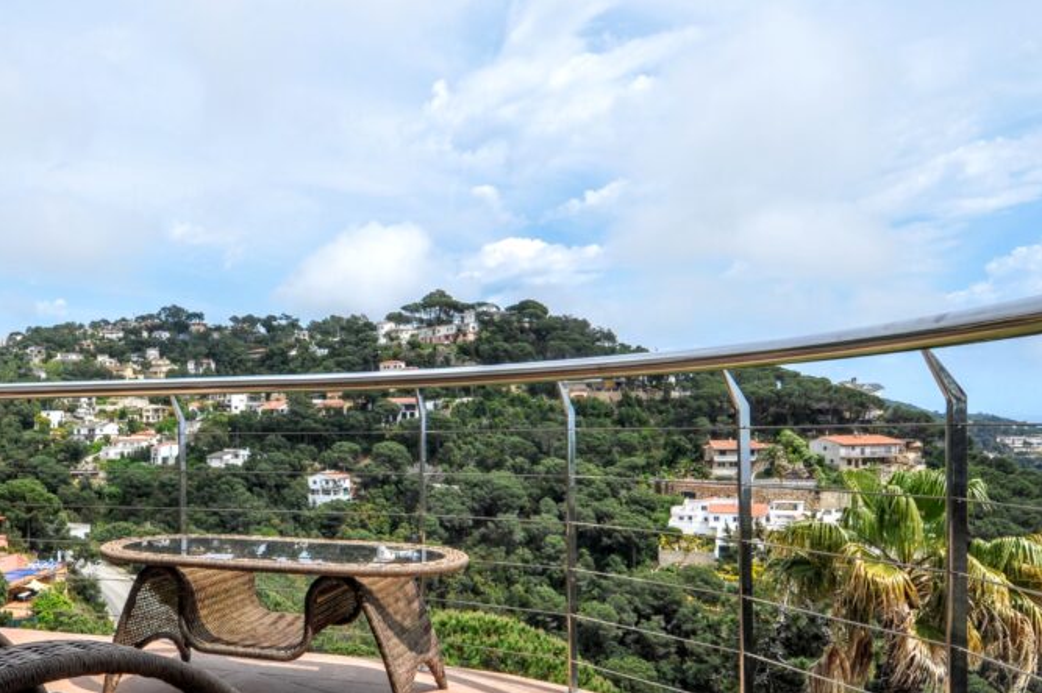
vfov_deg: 47.0
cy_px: 471
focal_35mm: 27
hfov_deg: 64.7
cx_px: 306
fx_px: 781
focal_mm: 10
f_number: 9
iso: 200
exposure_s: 1/320
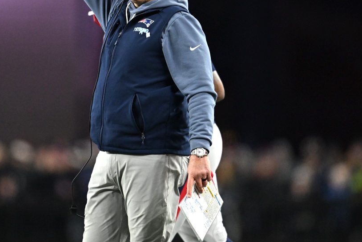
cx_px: 186
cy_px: 68
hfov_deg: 2.6
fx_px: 8005
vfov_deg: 1.7
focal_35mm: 796
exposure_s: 1/3200
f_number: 2.8
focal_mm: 400
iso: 4000
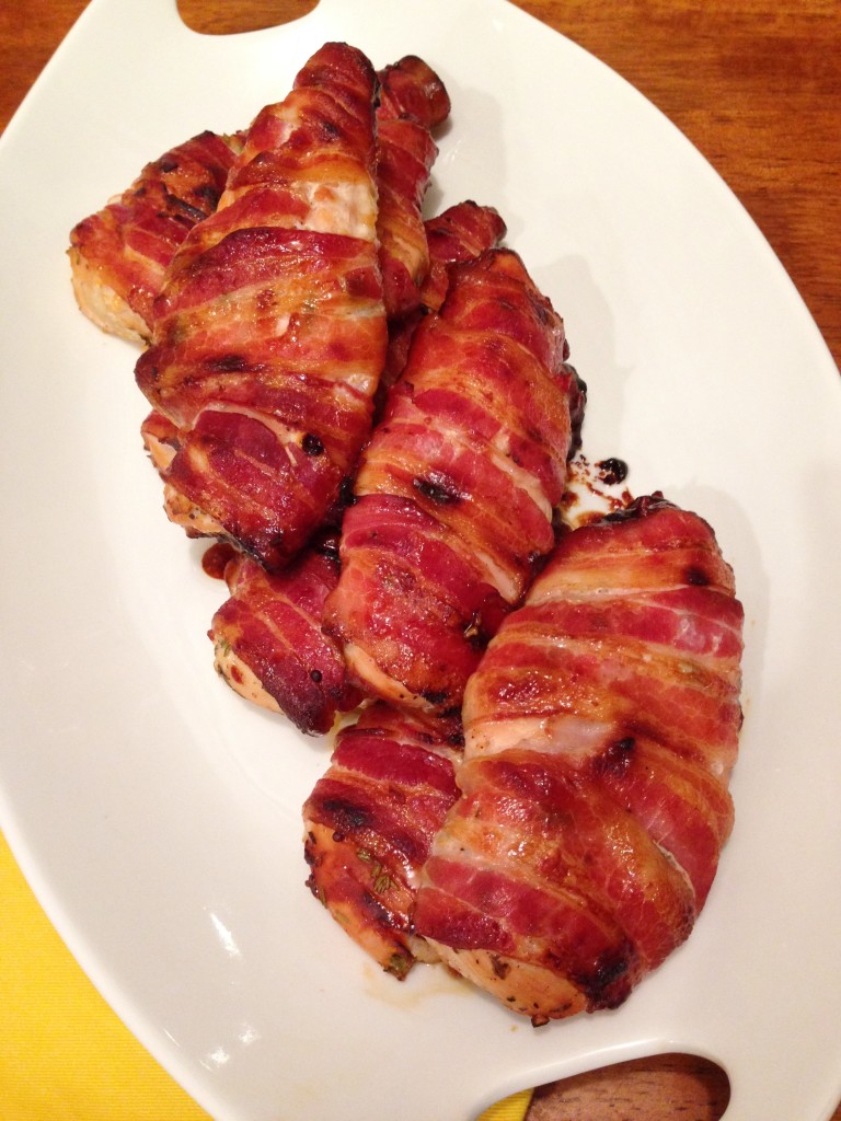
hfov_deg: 42.9
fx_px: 1069
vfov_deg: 55.4
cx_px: 420
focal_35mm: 33
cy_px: 560
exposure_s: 1/20
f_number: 2.4
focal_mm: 4.12
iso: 250
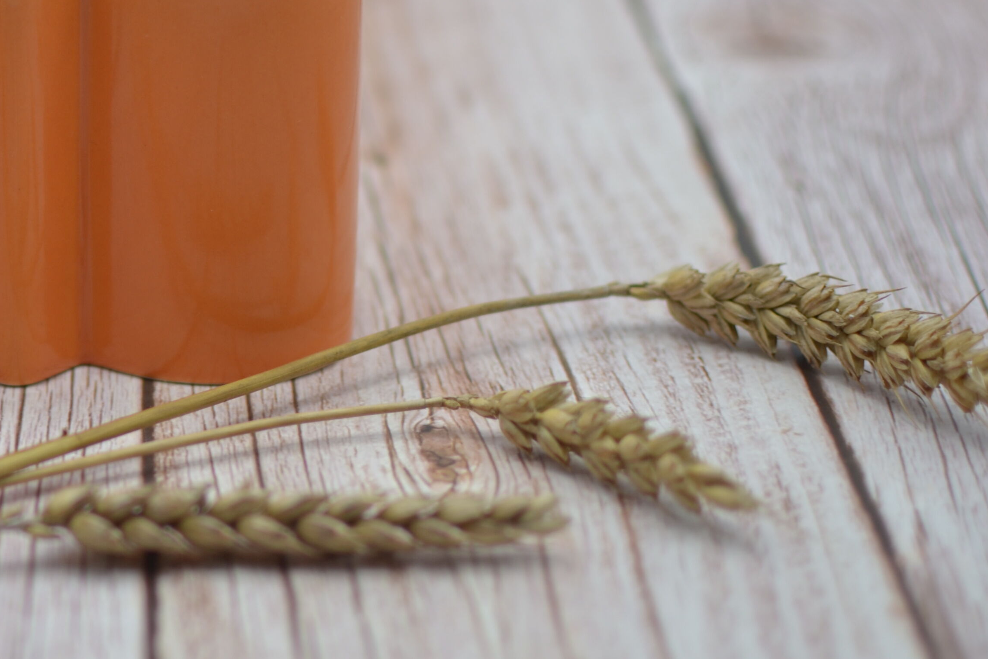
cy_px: 64
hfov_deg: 18.9
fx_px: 2909
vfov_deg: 12.8
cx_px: 65
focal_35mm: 106
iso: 100
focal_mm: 35
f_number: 1.8
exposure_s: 1/500
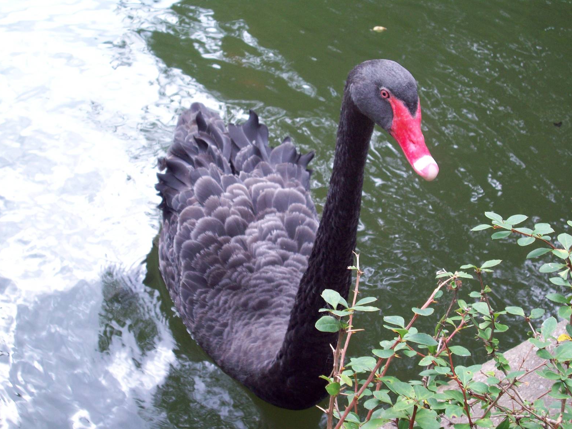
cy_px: 216
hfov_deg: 34.9
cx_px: 287
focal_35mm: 55
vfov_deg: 26.6
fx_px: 909
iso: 80
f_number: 3.4
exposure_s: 1/89.4
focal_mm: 9
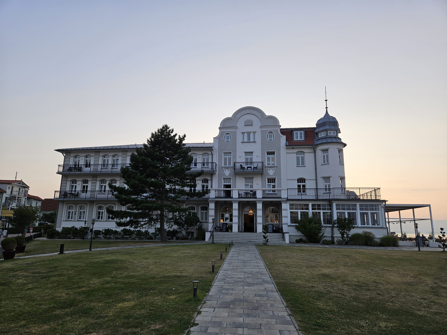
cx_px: 224
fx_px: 297
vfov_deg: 58.9
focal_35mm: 23
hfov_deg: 73.9
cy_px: 168
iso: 25
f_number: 1.8
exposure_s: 1/103
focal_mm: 5.4
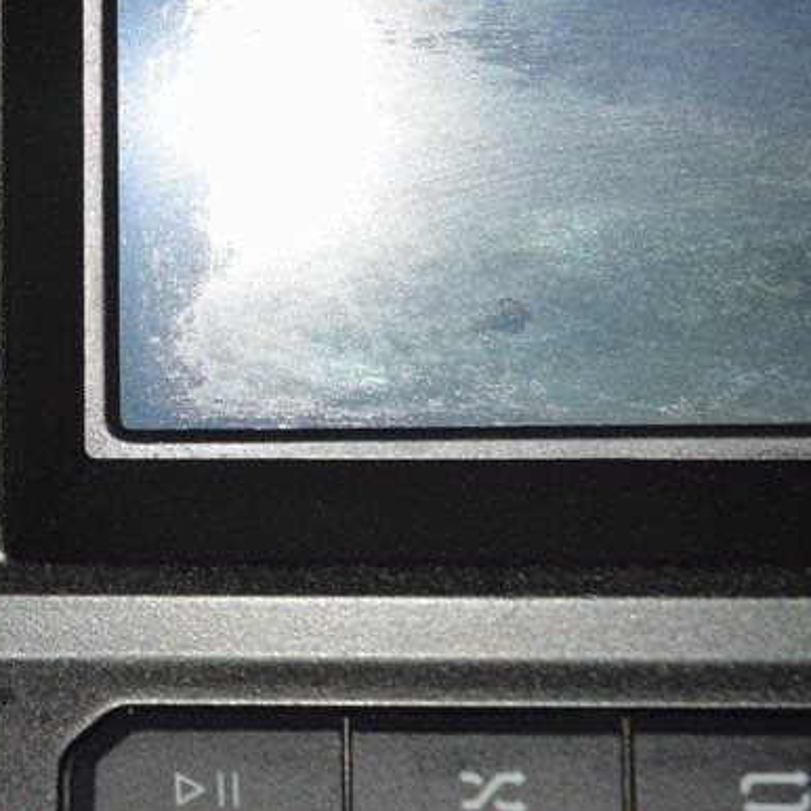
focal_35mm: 237
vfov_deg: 7.4
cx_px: -261
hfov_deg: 7.3
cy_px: 125
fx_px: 6282
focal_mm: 70
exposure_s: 1/125
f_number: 8
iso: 100
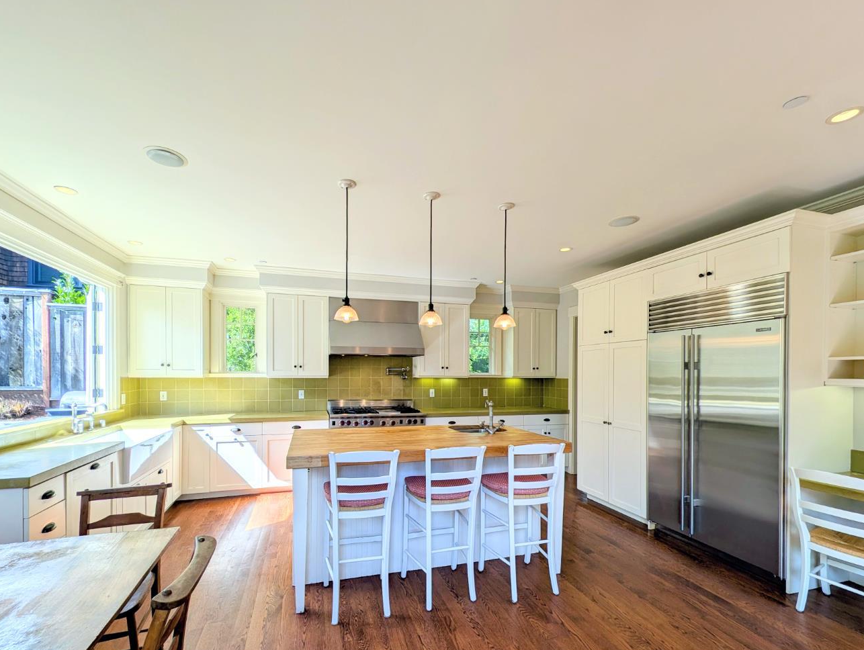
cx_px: 416
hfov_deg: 101.9
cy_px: 373
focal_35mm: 14
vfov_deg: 85.2
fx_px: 350
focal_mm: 2.23
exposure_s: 1/537
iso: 41
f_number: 1.95
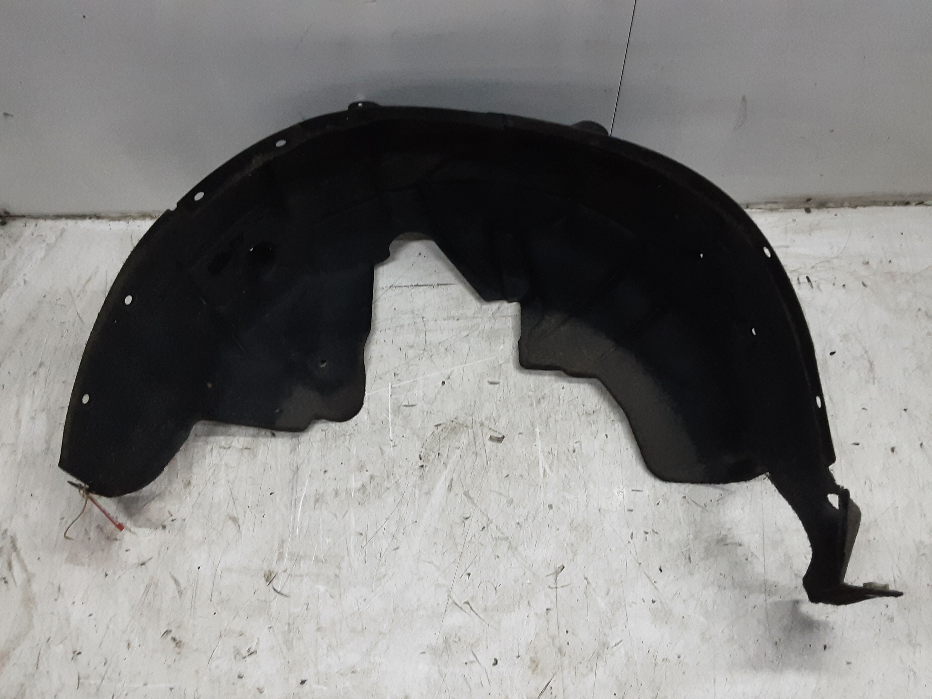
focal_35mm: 27
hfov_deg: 65.3
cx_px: 466
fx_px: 727
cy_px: 350
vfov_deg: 51.4
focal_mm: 2.91
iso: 160
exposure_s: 1/50
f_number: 1.9
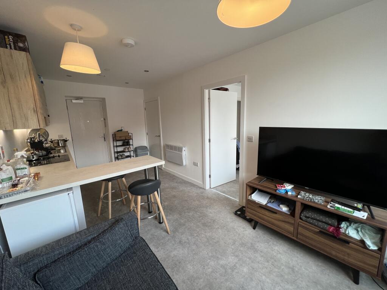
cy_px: 145
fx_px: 145
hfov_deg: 106.2
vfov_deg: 89.9
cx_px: 194
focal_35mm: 13
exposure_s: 1/99
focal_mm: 1.57
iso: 40
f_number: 1.8
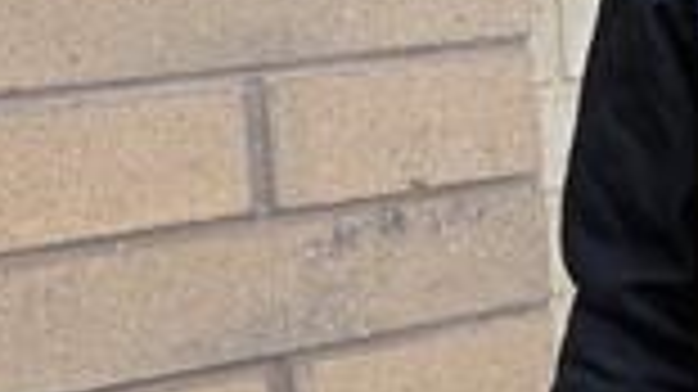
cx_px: 1364
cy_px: 115
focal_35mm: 132
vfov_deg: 9.2
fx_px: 2442
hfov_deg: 13.9
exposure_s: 1/250
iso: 1600
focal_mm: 30
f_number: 5.6
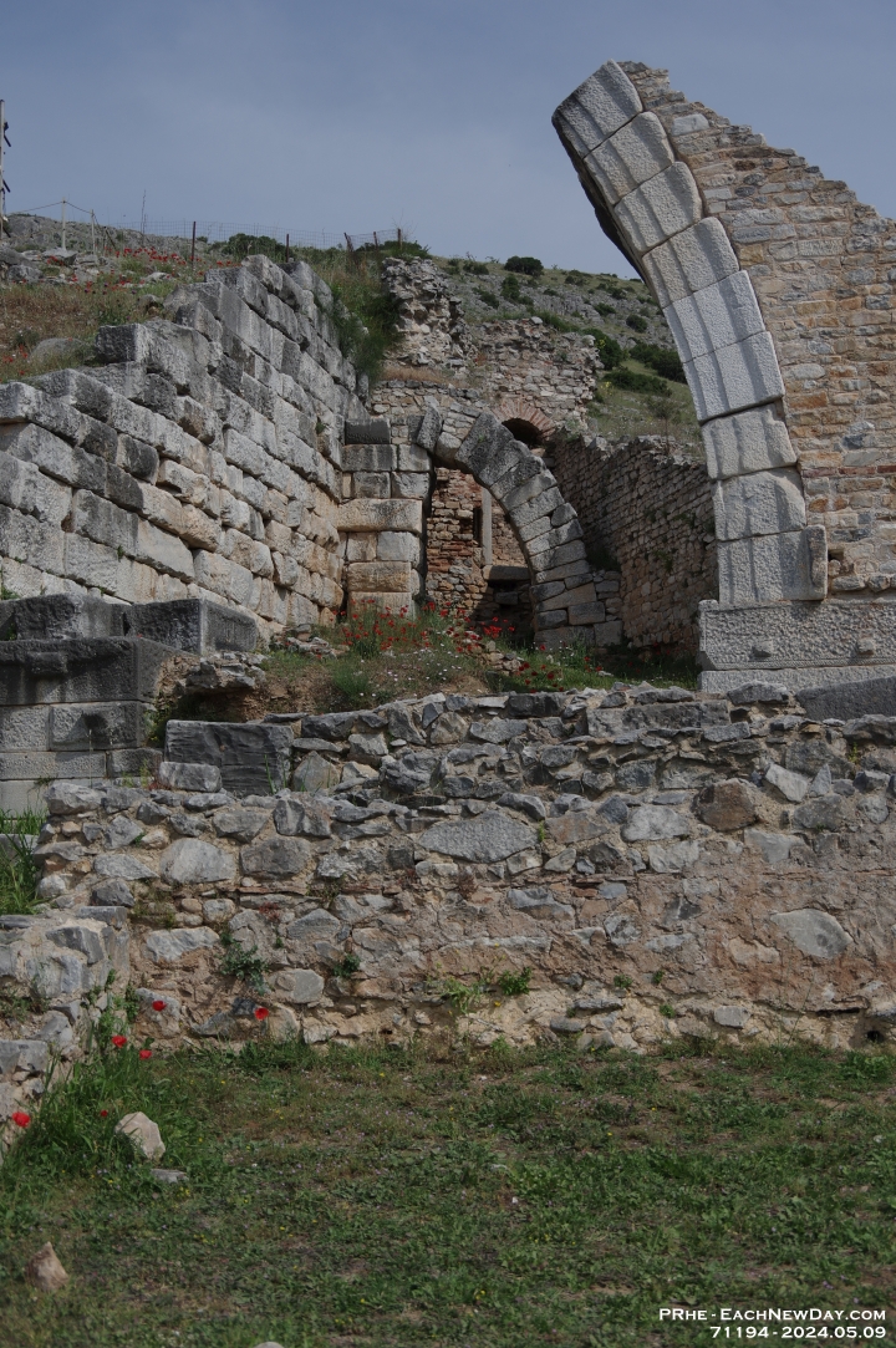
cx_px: 448
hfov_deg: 29.2
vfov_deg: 42.8
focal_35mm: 46
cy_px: 674
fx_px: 1721
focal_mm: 31
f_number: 7.1
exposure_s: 1/1000
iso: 100
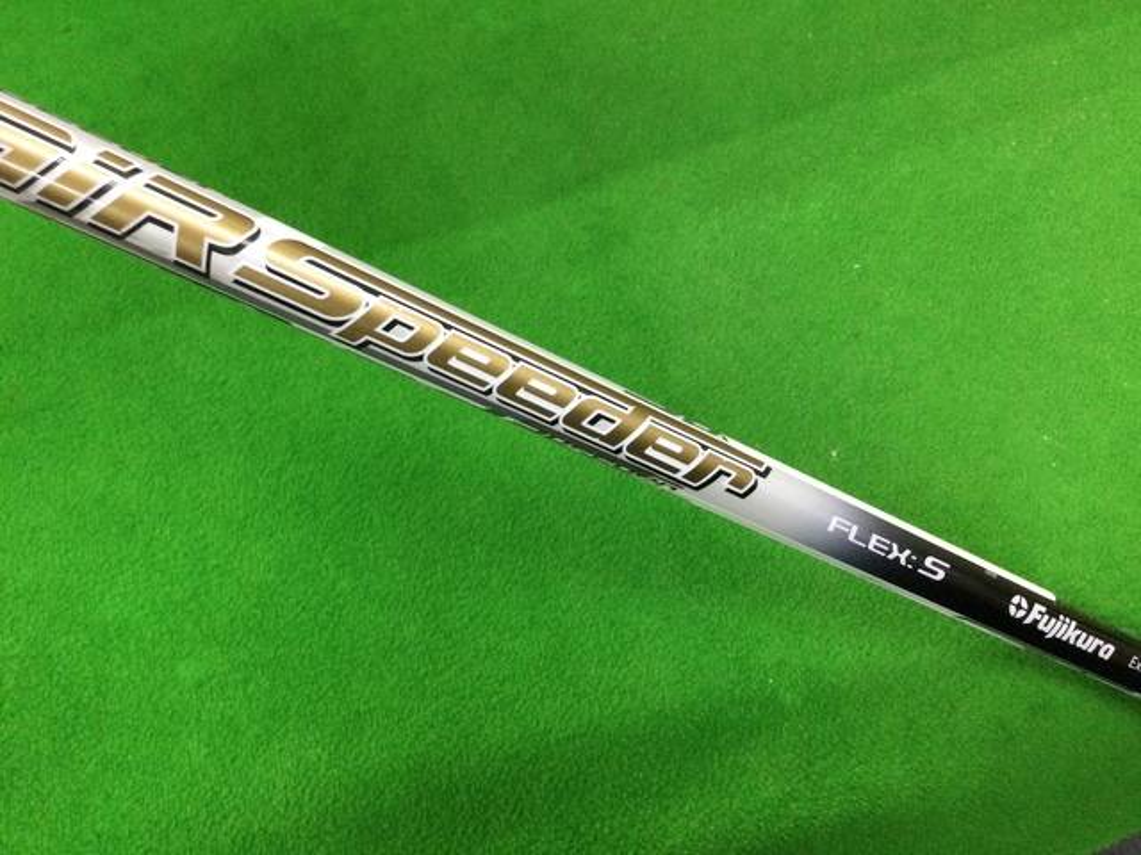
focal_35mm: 31
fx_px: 1022
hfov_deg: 58.4
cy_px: 428
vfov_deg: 45.4
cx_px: 570
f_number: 2.4
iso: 100
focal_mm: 3.3
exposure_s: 1/30
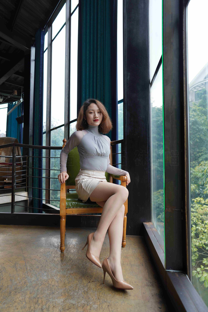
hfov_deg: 53.1
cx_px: 104
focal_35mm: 24
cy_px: 156
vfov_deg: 73.7
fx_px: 208
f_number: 2.8
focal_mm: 24
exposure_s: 1/250
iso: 320
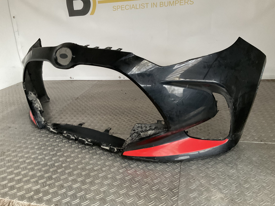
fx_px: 230
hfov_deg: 61.7
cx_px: 138
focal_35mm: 29
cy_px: 103
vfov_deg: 48.2
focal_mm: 3
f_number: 1.8
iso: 320
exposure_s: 1/33
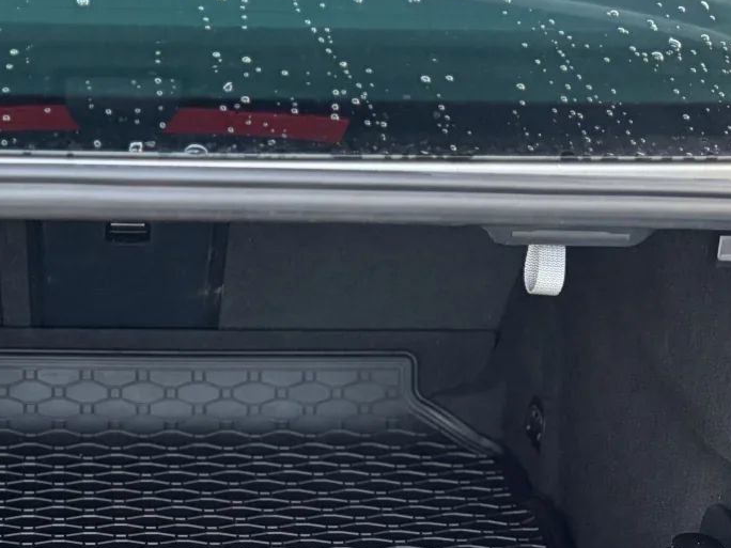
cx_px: 197
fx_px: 1542
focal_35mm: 73
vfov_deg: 19.1
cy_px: 655
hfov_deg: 26.4
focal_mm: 5.96
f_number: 1.6
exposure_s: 1/60
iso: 400
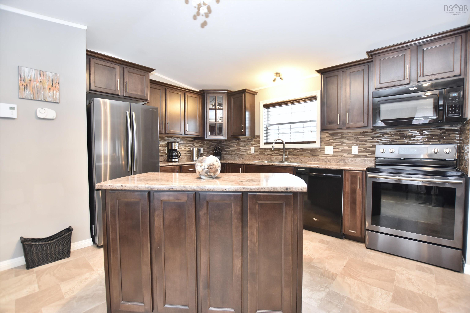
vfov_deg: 77.3
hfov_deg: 100.4
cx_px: 235
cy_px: 156
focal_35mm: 15
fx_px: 196
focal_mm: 10
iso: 400
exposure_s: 1/25
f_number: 3.5
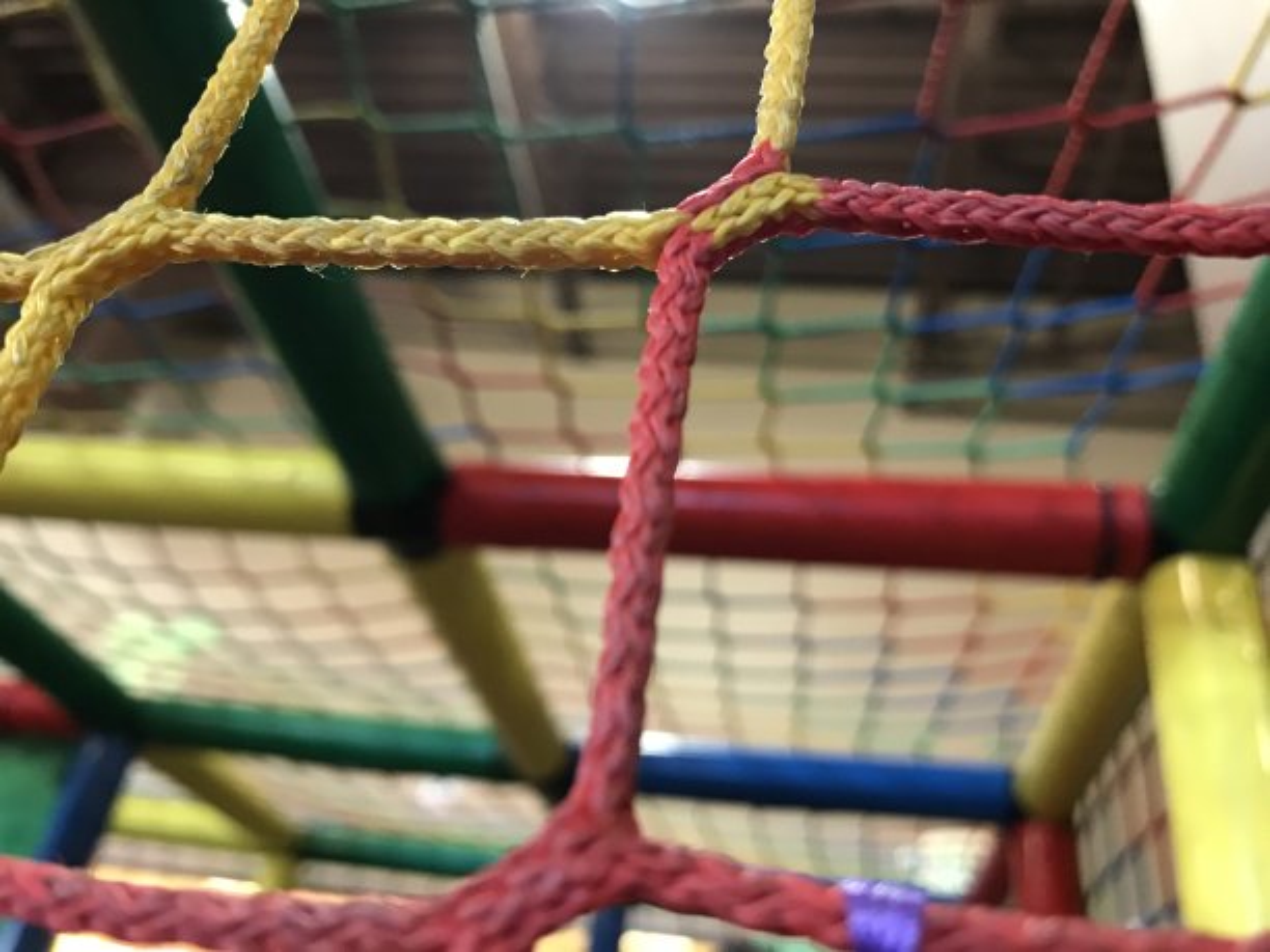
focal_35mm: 28
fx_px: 1027
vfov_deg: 49.7
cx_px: 635
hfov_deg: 63.4
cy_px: 476
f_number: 1.8
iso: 100
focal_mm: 3.99
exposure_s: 1/13
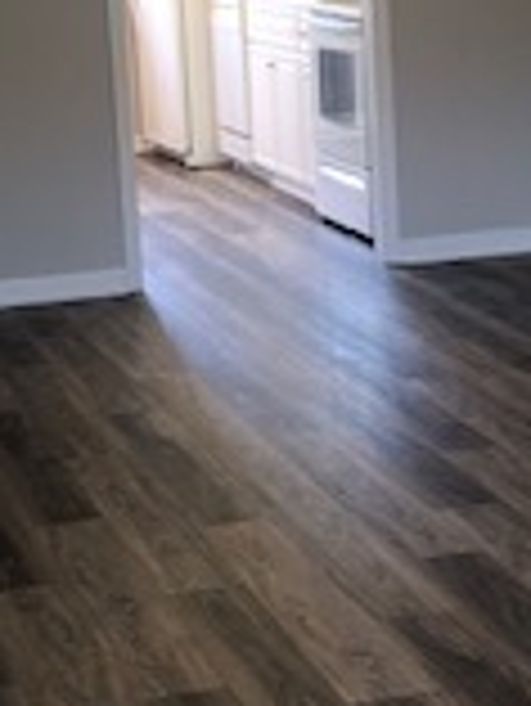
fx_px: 2328
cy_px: 270
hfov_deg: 13.0
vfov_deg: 17.2
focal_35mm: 114
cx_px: 351
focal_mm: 3.99
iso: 32
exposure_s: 1/16
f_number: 1.8
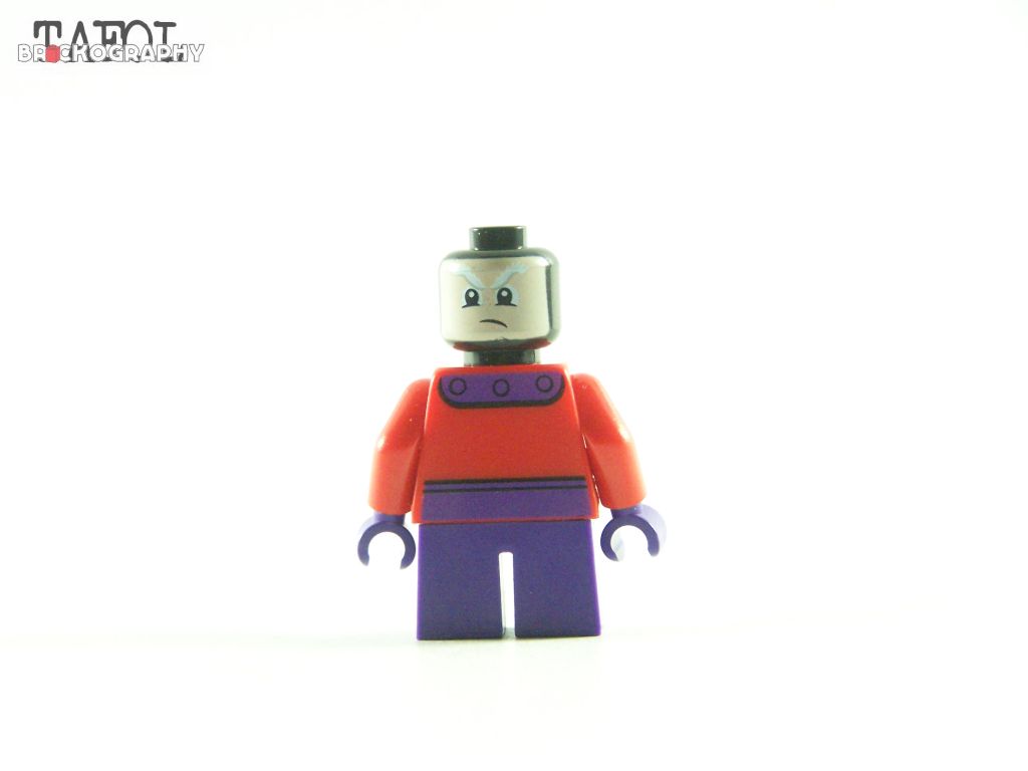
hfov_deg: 16.8
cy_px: 386
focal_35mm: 117
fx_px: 3475
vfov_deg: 12.7
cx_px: 514
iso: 400
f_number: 3.2
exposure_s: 1/45
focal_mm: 19.4
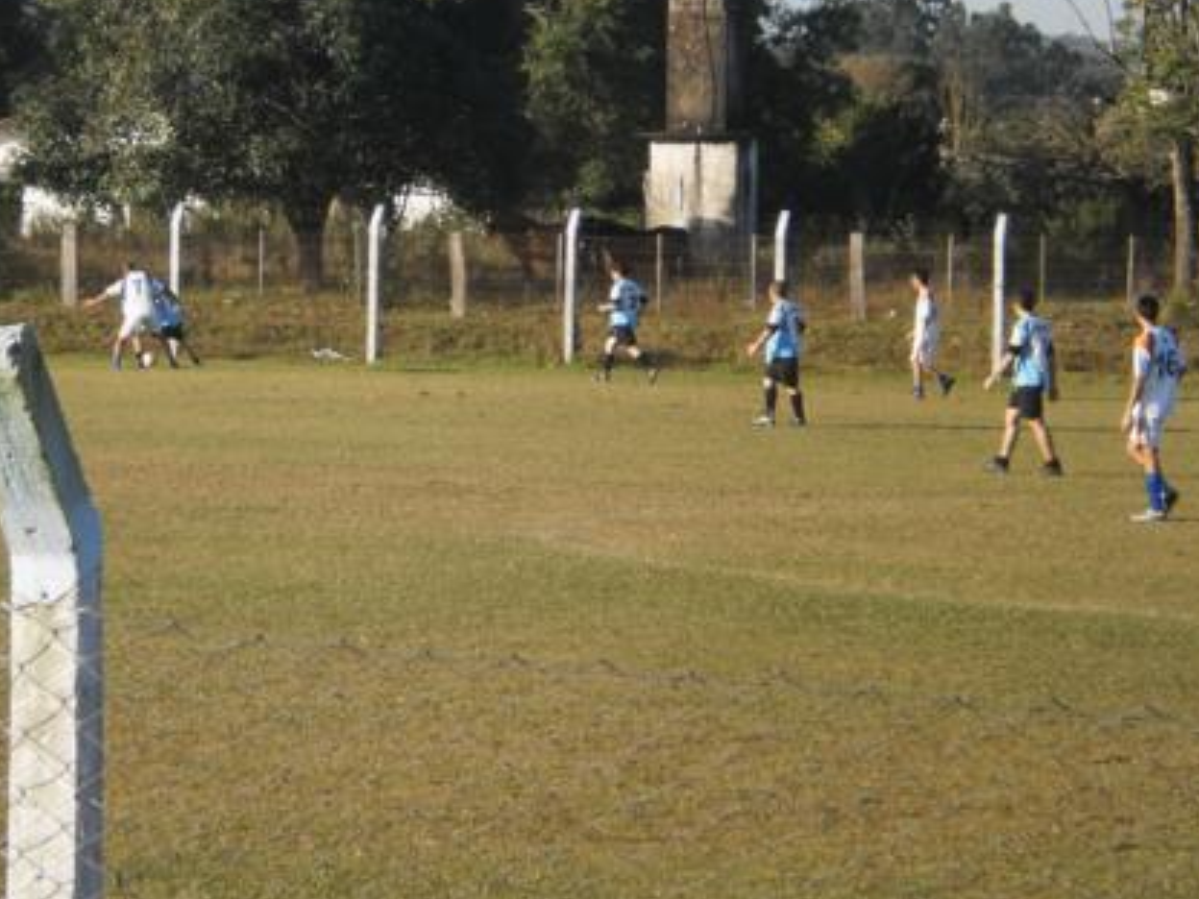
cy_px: 372
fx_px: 5750
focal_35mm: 166
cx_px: 406
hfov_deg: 11.9
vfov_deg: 8.9
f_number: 5.9
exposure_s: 1/250
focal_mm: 18.9
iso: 100
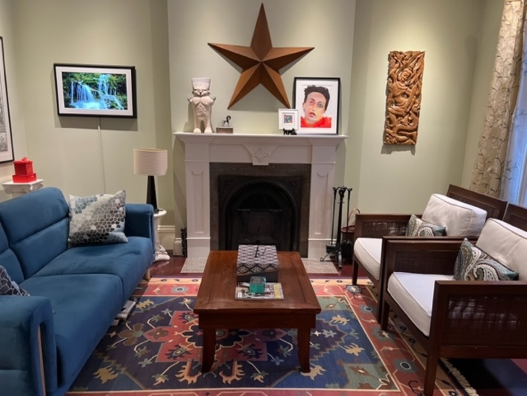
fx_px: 396
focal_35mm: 26
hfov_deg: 67.3
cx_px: 264
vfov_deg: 53.1
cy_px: 198
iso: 250
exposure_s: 1/60
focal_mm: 5.7
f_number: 1.5
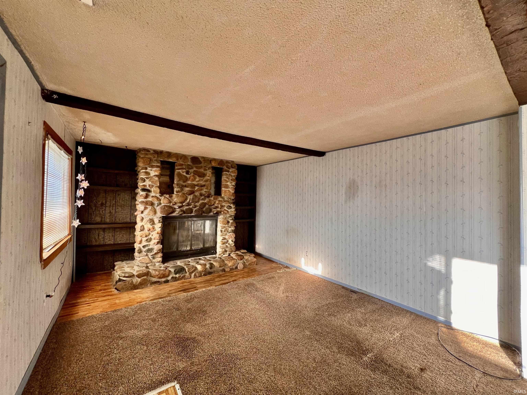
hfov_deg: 106.2
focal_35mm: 13
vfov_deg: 89.9
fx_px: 198
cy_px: 198
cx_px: 264
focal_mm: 1.57
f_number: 1.8
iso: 100
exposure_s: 1/99
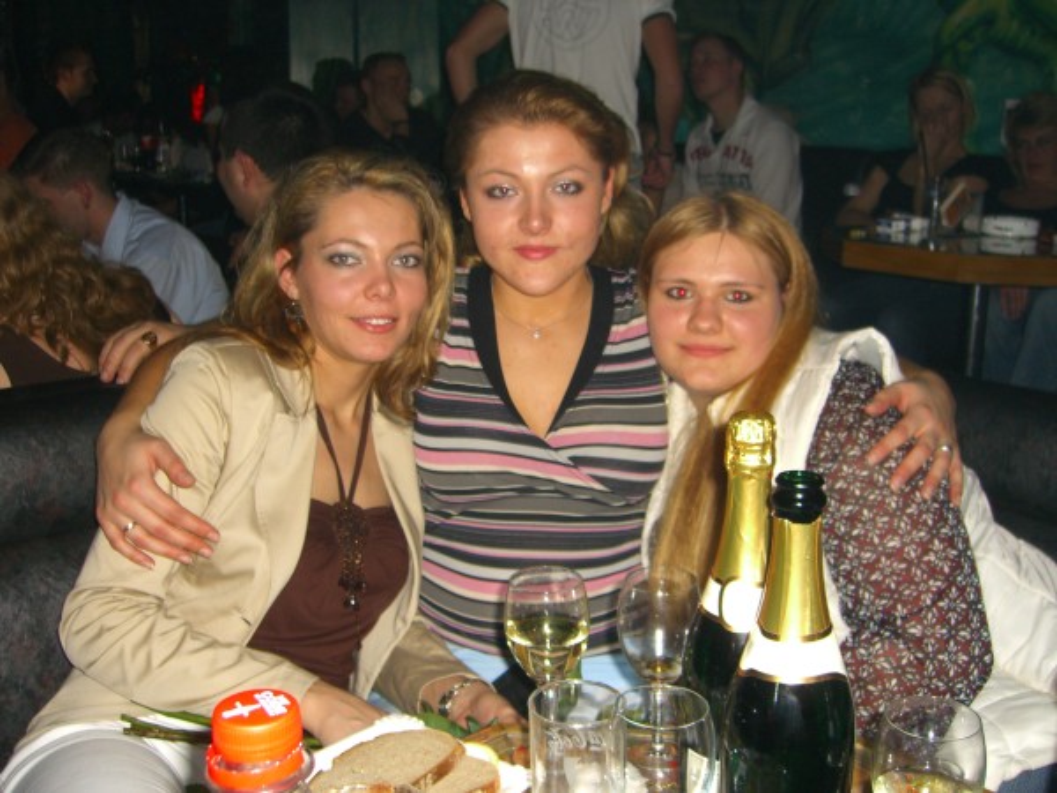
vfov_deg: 37.7
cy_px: 396
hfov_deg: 49.0
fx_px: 1160
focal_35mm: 38
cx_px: 528
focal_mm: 7.9
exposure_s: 1/60
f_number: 2.8
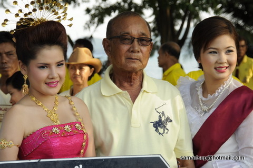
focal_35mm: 147
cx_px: 126
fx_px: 1032
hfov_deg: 14.0
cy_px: 84
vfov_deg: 9.3
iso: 250
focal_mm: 98
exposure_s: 1/160
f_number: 8
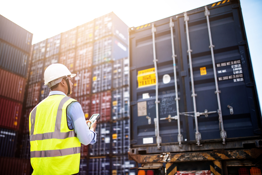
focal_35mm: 35
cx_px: 131
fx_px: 255
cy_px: 88
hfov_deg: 54.4
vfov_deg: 37.9
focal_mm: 35
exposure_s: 1/3200
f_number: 1.4
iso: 100
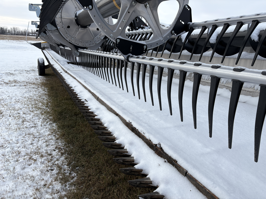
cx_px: 133
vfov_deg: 53.1
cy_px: 100
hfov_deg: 67.3
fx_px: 200
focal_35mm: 26
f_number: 1.6
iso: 50
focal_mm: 5.96
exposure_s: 1/1239
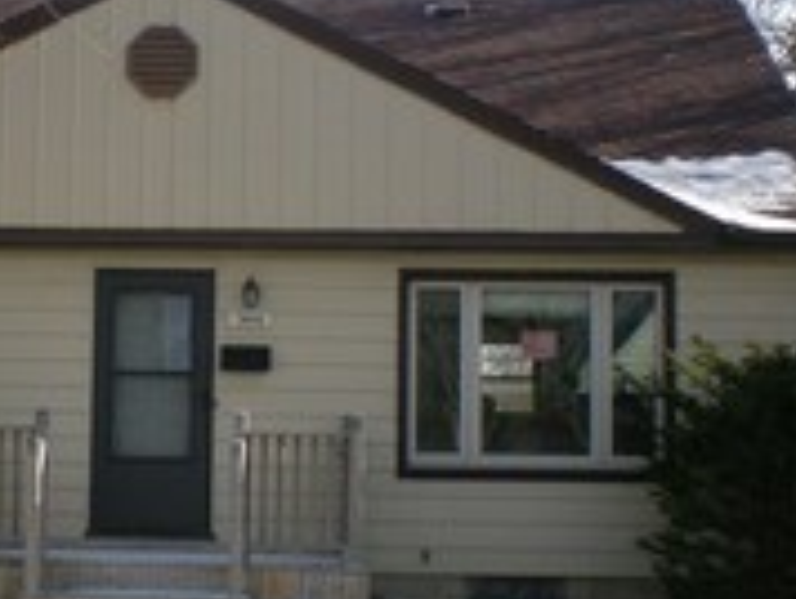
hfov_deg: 25.8
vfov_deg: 19.9
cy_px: 349
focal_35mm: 74
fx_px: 1704
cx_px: 157
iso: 77
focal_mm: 6.3
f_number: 4.6
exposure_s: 1/236
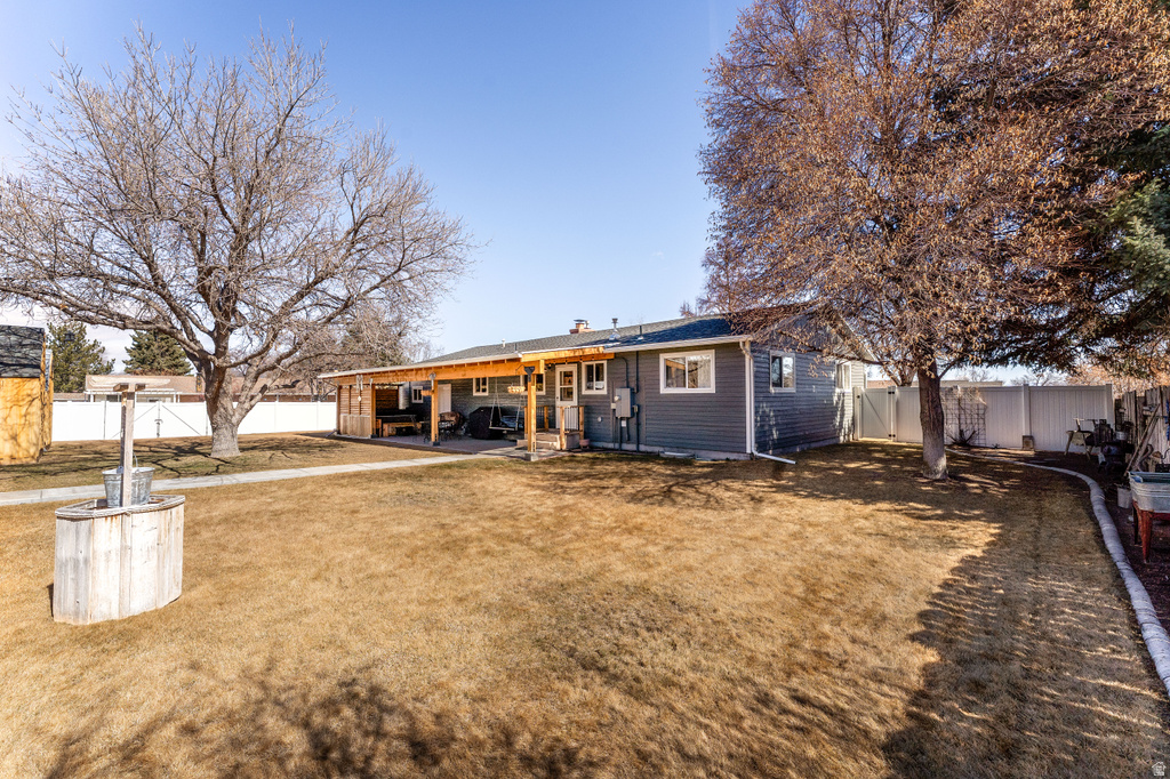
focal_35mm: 14
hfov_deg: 104.3
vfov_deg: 81.2
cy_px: 390
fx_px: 455
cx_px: 585
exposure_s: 1/800
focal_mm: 14
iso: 400
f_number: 9
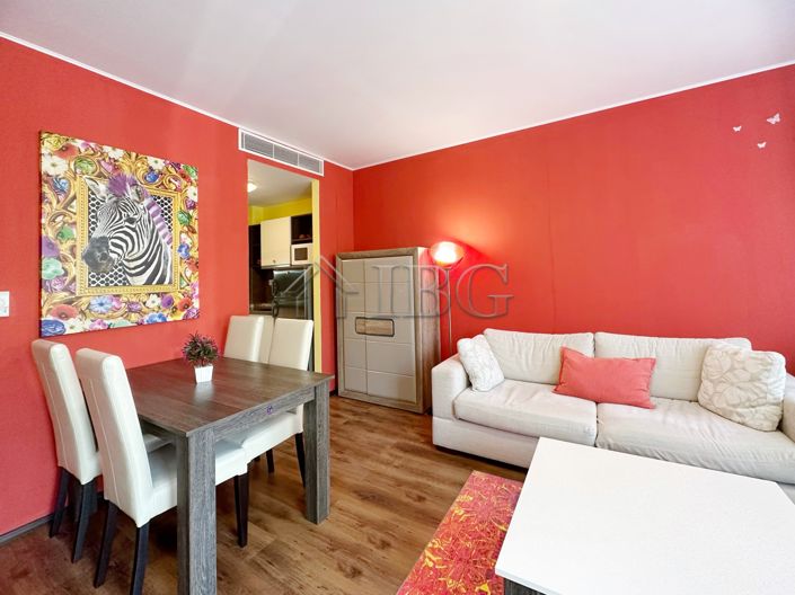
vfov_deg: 85.6
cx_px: 398
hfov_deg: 102.1
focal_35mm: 14
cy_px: 298
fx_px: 321
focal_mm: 2.22
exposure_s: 1/50
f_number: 2.2
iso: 250
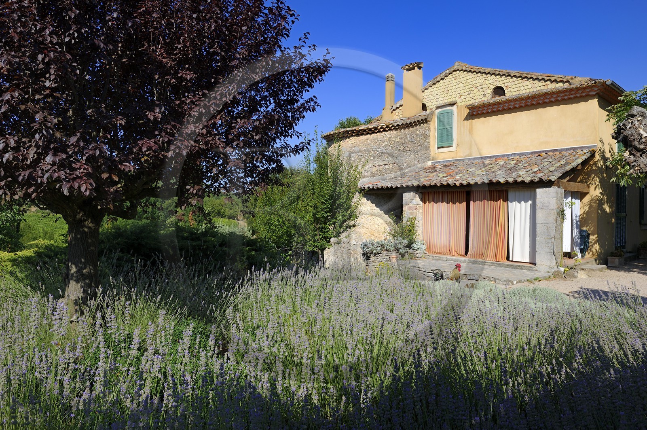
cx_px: 324
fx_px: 431
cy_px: 215
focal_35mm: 24
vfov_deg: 53.0
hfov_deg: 73.8
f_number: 11
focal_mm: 24
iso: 200
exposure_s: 1/200
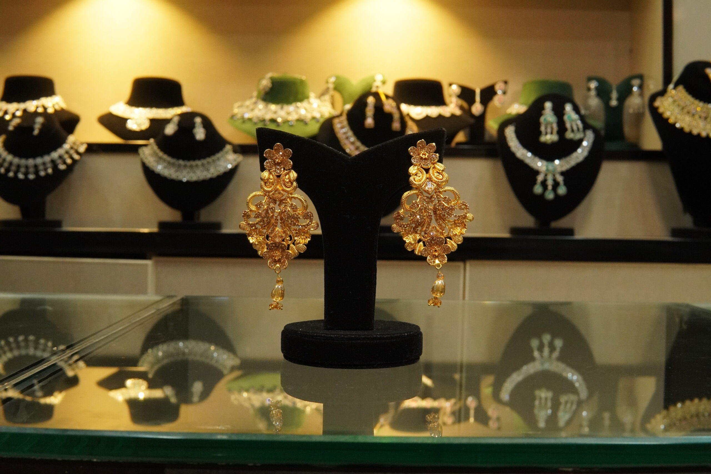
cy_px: 237
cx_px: 356
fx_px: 889
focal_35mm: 45
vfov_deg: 29.9
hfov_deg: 43.6
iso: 4000
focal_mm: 30
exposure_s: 1/80
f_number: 9
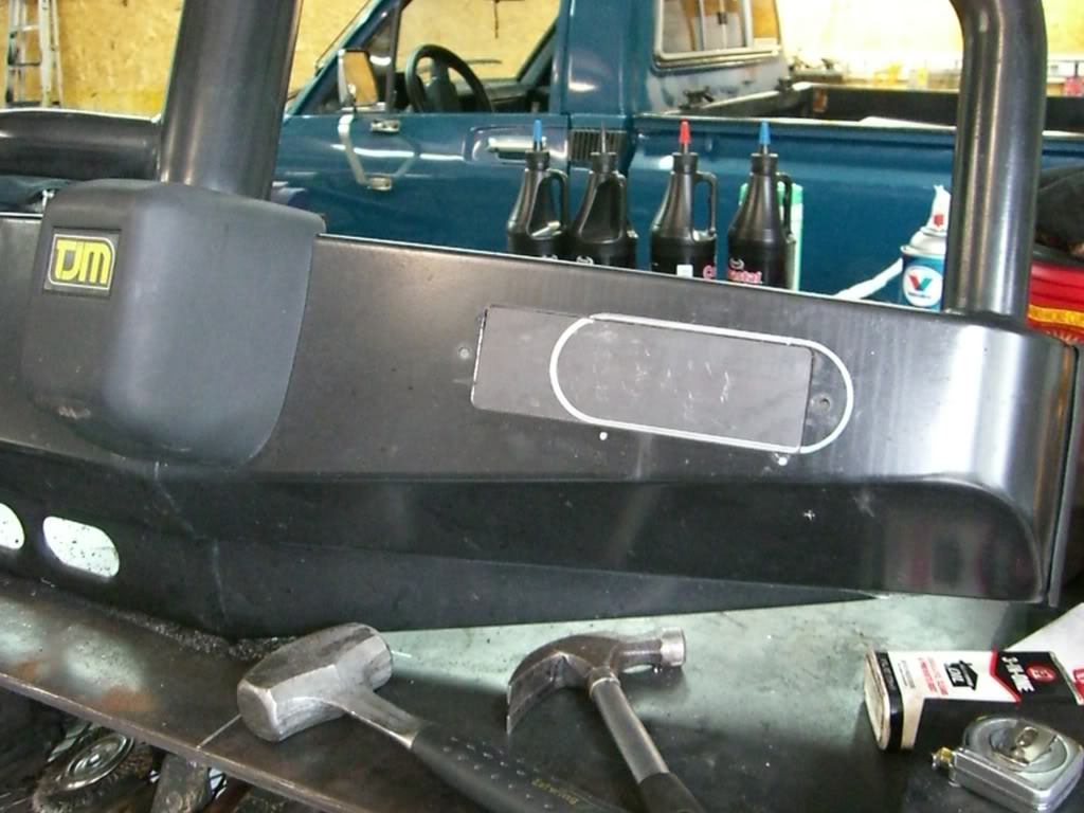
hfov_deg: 49.0
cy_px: 406
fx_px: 1190
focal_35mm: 38
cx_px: 542
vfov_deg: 37.7
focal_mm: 6.2
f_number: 2.7
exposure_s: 1/40
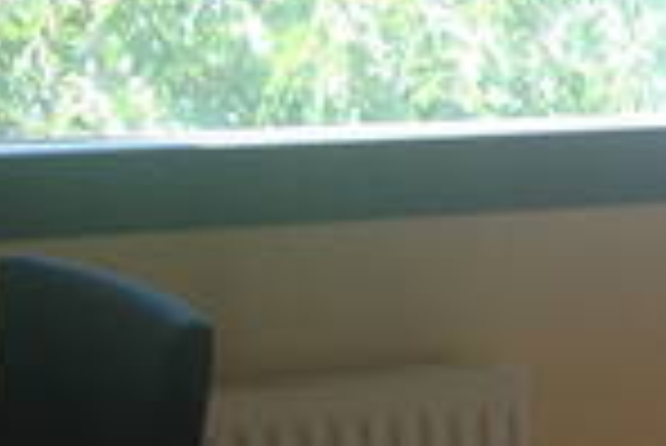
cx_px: 1462
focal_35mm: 183
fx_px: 3389
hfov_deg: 10.1
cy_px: 473
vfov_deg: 7.5
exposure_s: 1/120
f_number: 2.4
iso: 50
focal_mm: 4.12
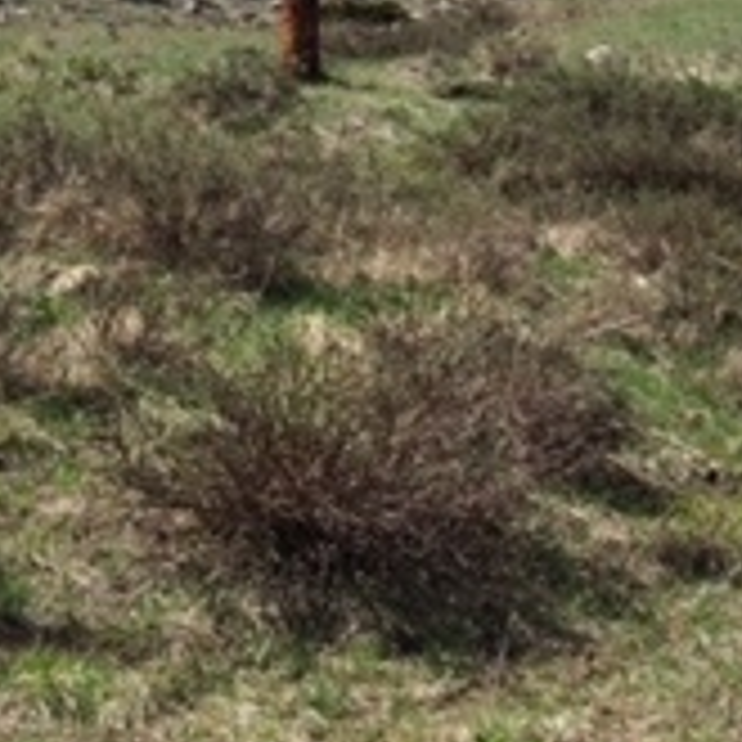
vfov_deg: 19.6
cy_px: 103
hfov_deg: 19.1
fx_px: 2110
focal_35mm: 87
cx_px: 818
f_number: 2.2
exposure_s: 1/1368
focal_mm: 4.15
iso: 32
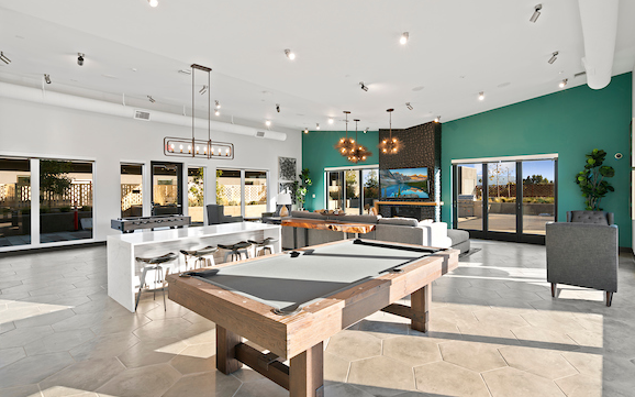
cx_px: 325
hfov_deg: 91.1
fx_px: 311
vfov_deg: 64.9
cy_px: 187
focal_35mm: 18
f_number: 8
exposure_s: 1/10
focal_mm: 17
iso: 100
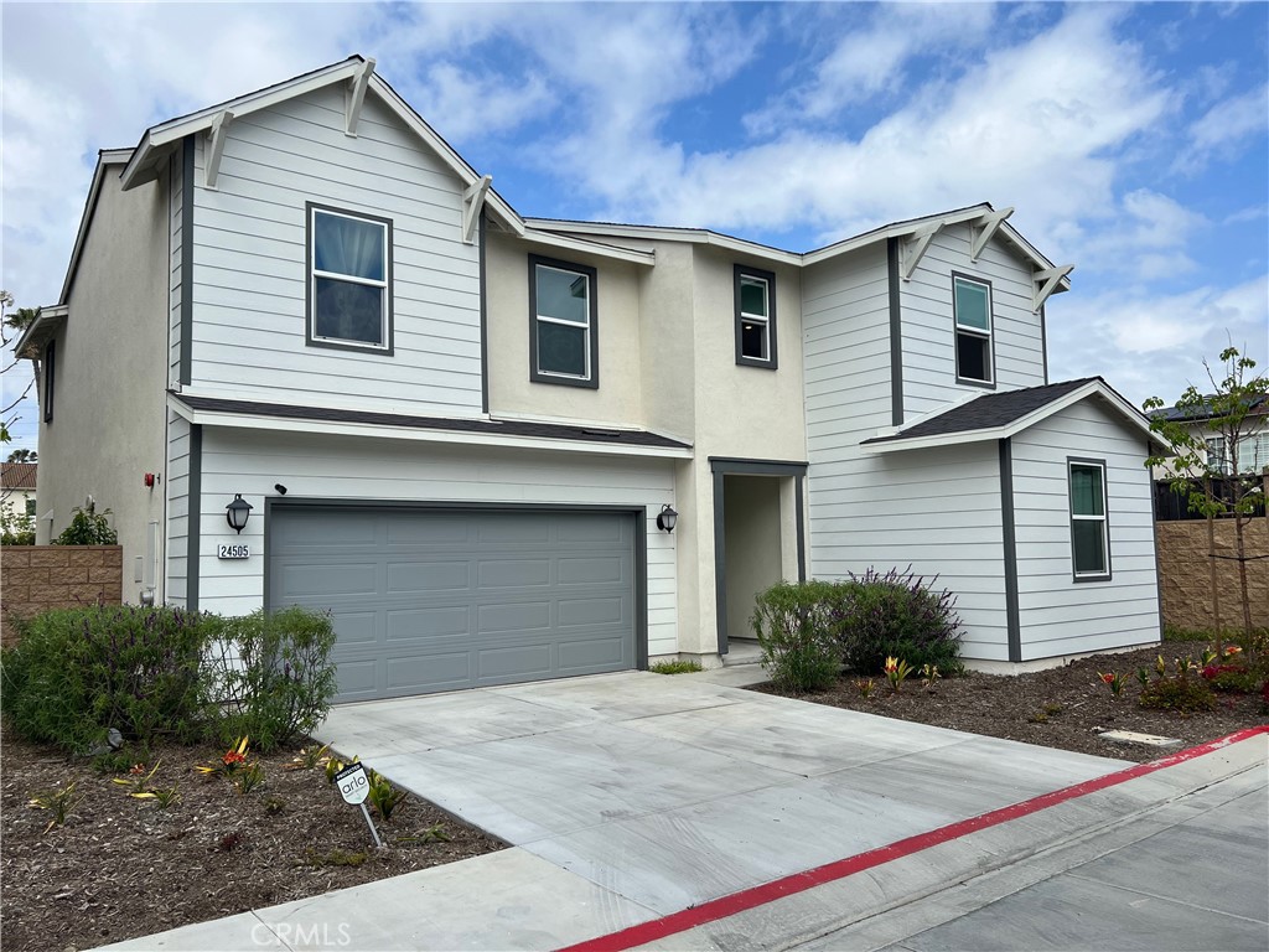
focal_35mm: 26
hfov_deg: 67.3
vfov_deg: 53.1
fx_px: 953
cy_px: 476
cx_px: 634
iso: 50
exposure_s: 1/5587
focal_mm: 5.7
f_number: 1.5
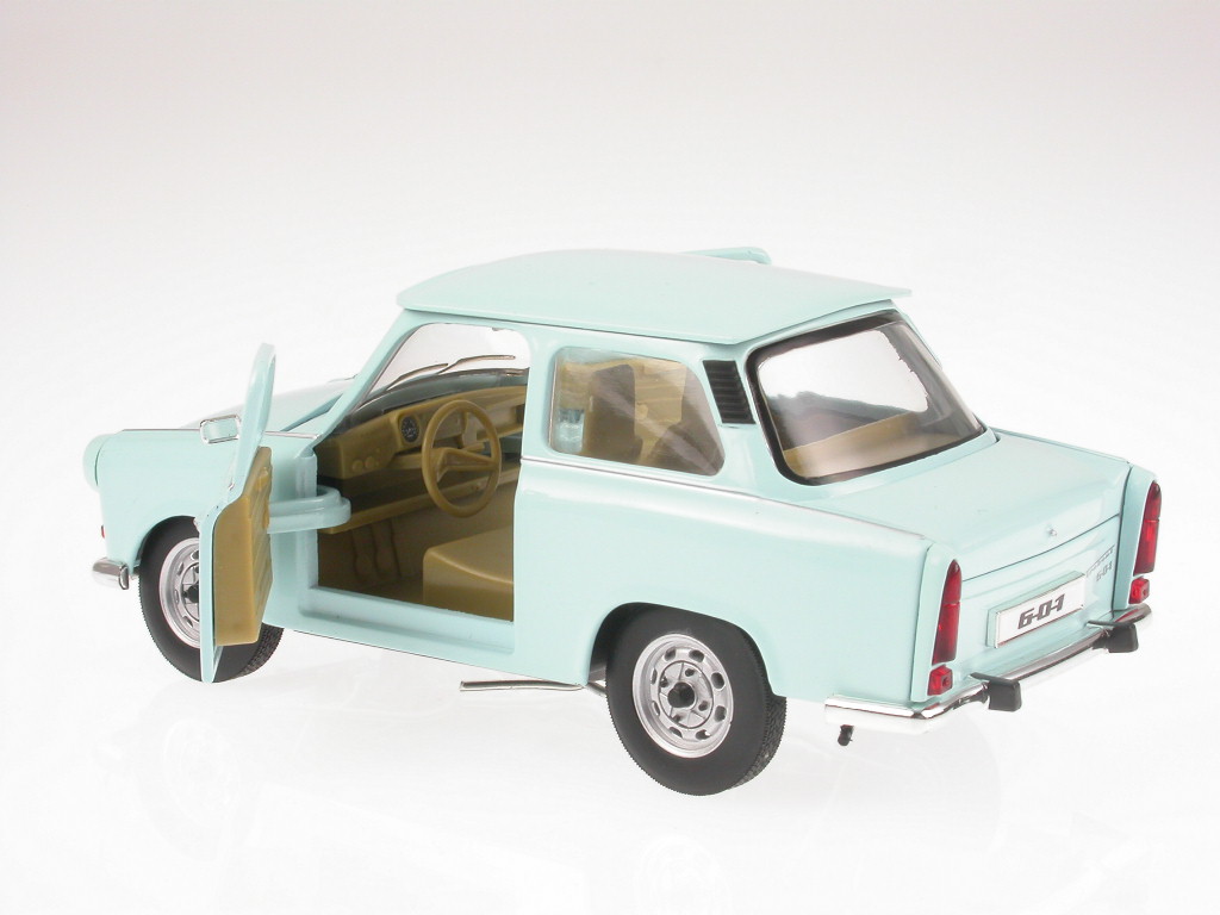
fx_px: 3207
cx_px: 610
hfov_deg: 21.5
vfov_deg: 16.2
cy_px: 458
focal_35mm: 91
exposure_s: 1/8
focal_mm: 18.9
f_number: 10.7
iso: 100
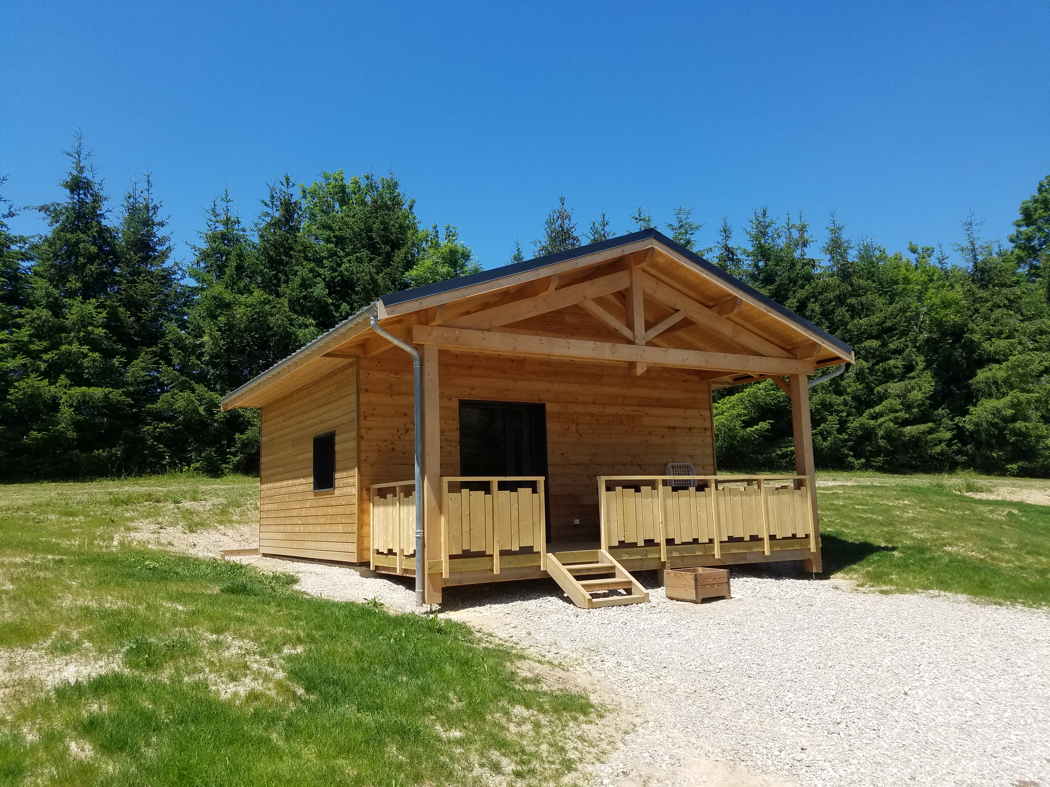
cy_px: 394
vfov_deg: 53.1
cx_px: 525
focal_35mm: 26
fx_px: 789
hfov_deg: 67.3
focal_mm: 4.2
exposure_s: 1/2176
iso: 50
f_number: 1.7
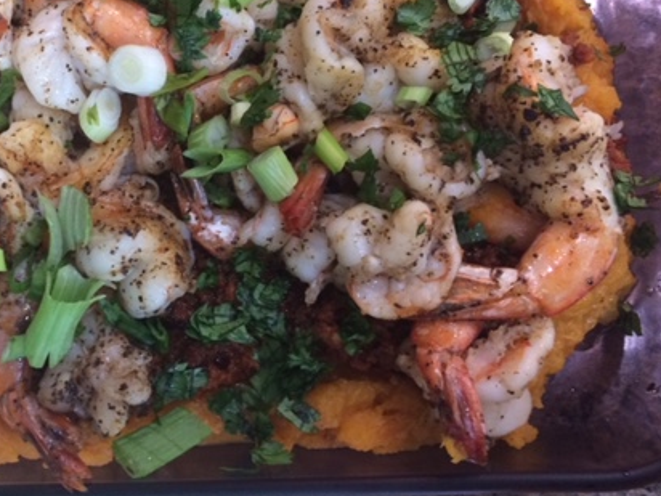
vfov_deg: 31.9
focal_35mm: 45
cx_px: 157
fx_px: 859
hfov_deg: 40.8
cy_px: 157
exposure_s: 1/30
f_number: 2.2
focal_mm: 4.15
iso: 160
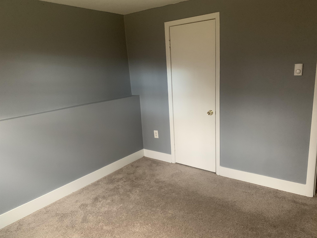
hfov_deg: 67.3
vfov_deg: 53.1
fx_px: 238
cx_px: 158
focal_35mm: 26
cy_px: 119
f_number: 1.8
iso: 400
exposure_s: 1/30
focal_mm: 4.25
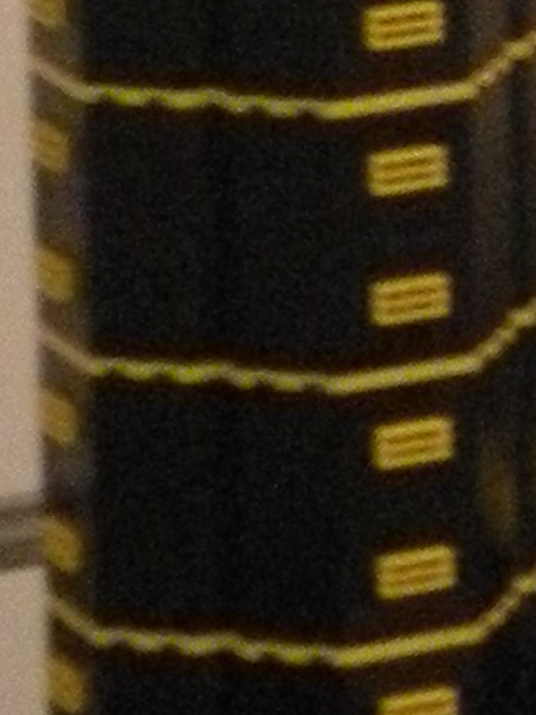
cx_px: 1617
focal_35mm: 448
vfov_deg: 4.4
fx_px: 9249
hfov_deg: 3.3
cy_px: -420
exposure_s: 1/16.4
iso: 400
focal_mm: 9.8
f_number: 3.5
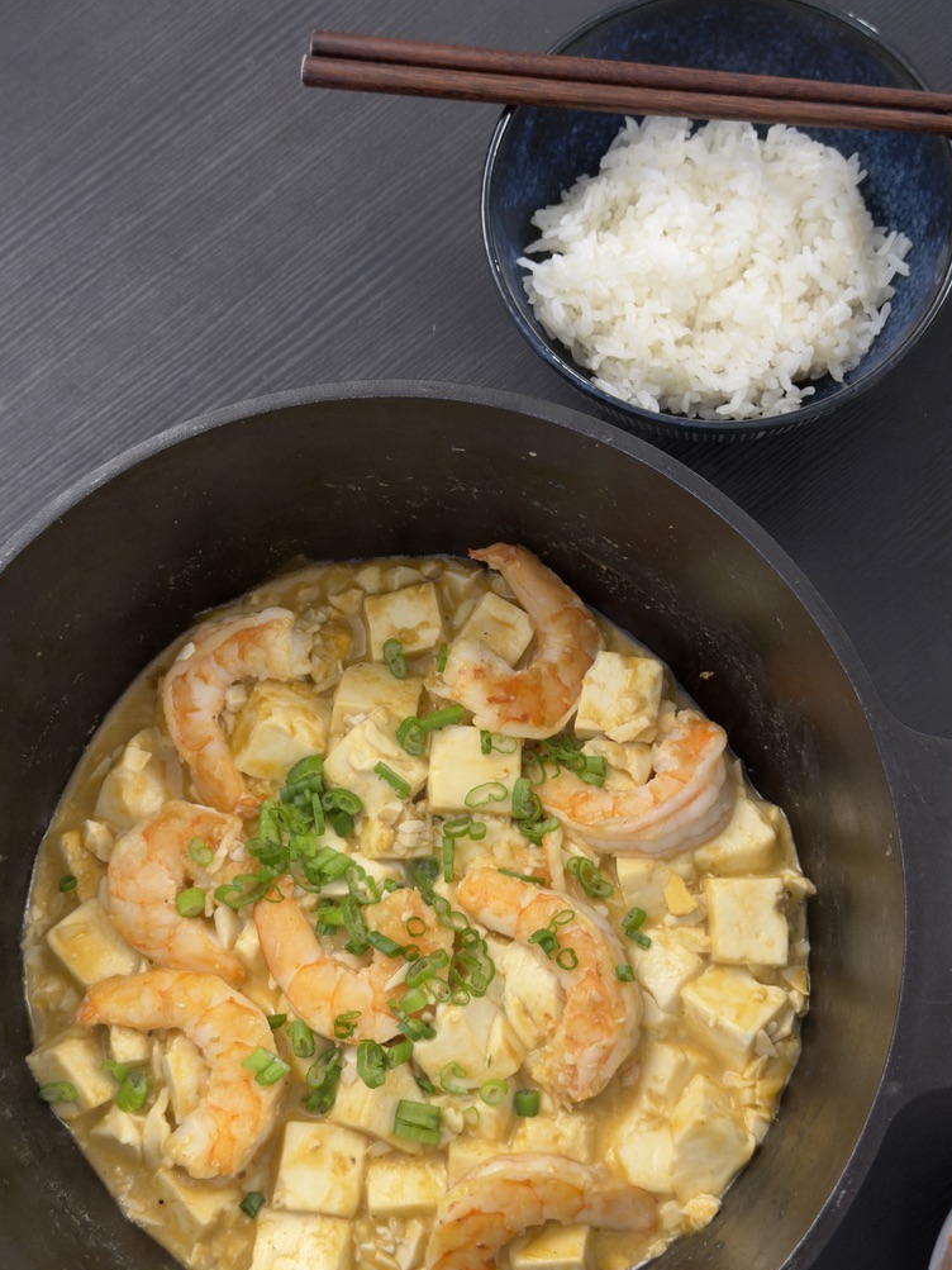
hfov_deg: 29.7
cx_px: 476
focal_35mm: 49
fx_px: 1797
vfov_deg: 38.9
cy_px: 631
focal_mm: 6.76
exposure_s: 1/40
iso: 250
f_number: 1.78
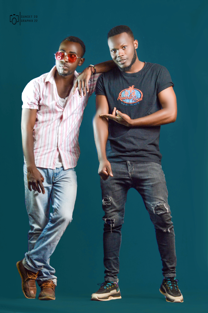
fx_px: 912
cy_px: 156
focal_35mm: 105
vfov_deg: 19.5
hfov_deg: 13.0
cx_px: 104
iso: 800
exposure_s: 1/50
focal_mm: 70
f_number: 5.6
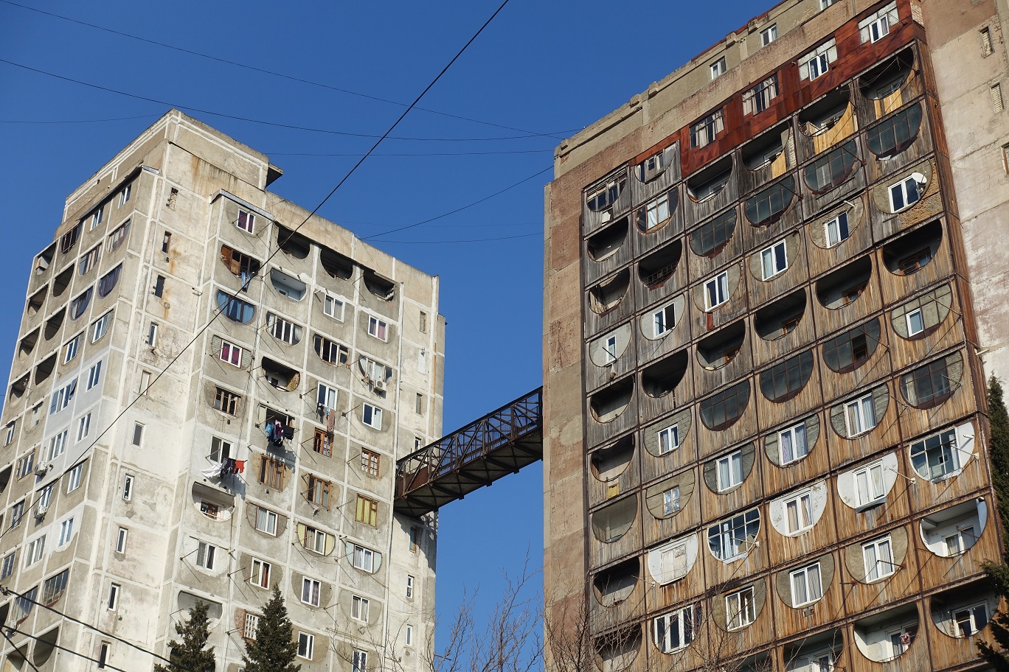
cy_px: 336
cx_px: 504
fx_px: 1597
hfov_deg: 35.1
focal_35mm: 57
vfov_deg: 23.8
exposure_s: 1/800
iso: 125
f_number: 5.6
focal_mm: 20.81
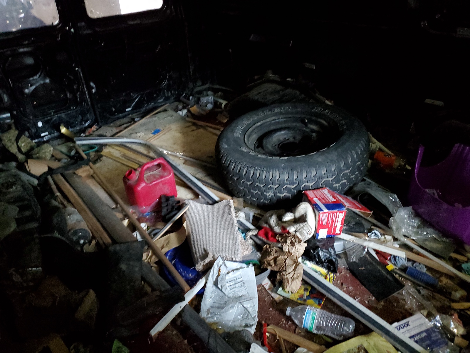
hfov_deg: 67.3
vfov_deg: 53.1
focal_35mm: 26
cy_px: 176
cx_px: 235
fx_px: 353
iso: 510
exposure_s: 1/15
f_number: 1.5
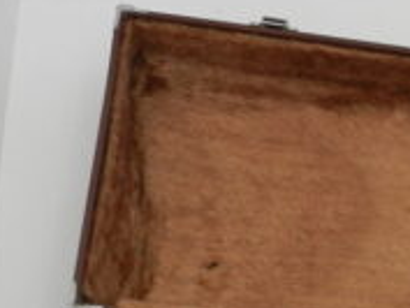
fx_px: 1529
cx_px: 607
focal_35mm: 129
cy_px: 398
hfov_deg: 14.3
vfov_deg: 11.2
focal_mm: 6.7
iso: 200
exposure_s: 1/30
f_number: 4
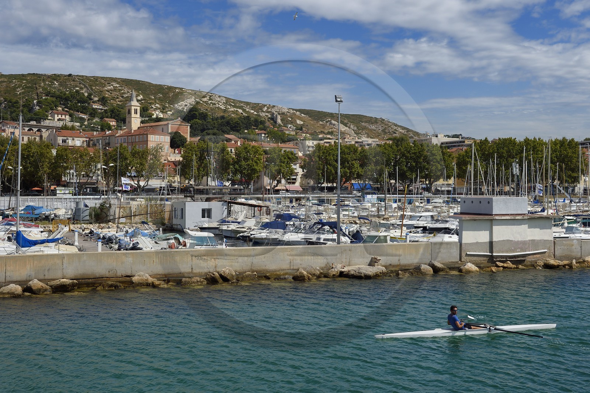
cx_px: 295
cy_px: 196
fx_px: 623
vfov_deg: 35.0
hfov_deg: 50.7
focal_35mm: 38
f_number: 13
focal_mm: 38
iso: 200
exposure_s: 1/320
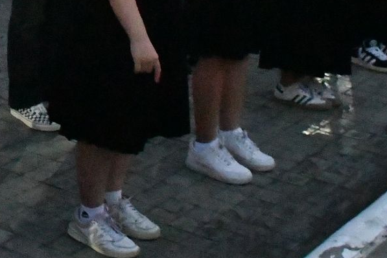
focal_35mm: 113
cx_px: -28
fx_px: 1215
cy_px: -100
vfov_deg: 11.7
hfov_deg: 17.5
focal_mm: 18
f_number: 6.3
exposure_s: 1/125
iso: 16000
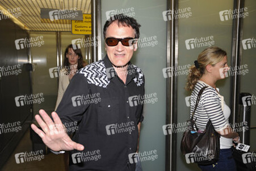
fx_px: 242
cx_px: 128
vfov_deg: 38.8
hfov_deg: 55.8
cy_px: 86
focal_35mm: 34
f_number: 6.3
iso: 800
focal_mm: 34
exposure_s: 1/200
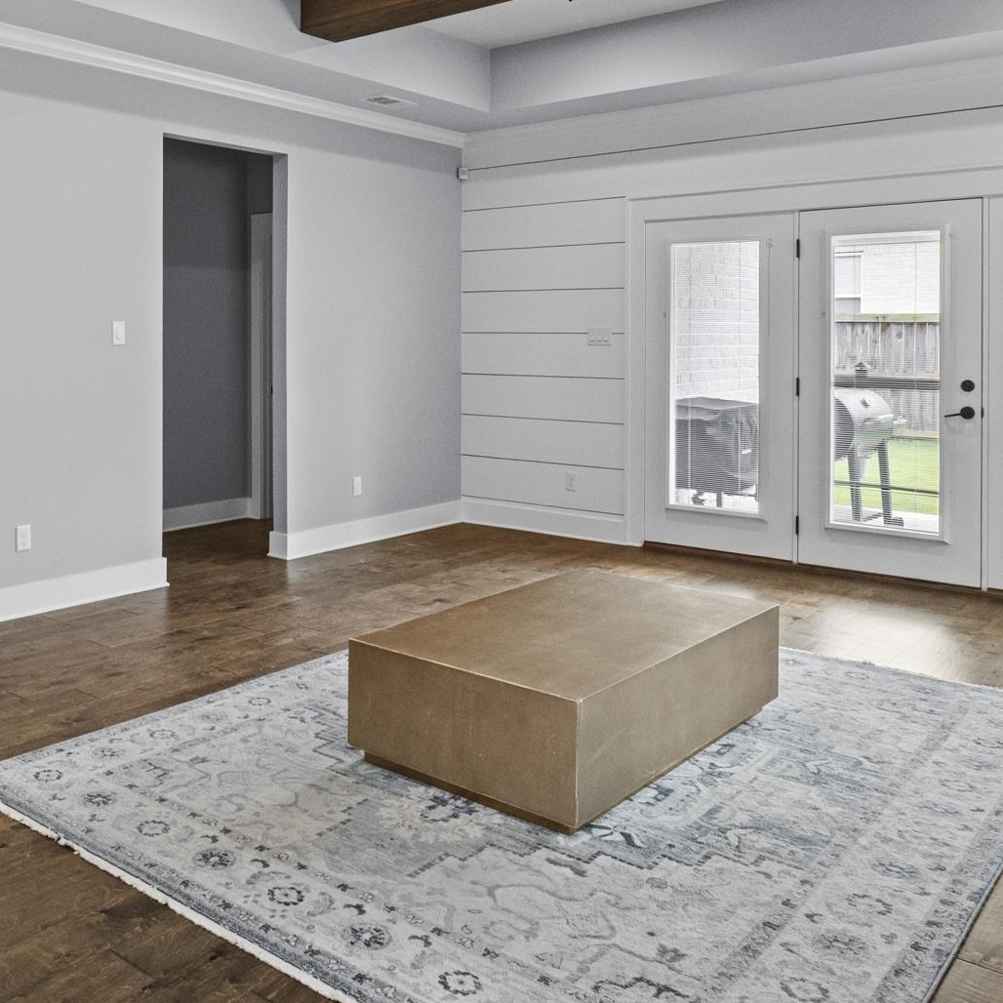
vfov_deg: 51.9
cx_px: 321
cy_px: 367
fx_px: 1016
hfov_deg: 51.4
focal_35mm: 31
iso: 800
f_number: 8
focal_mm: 10
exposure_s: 1/1.67
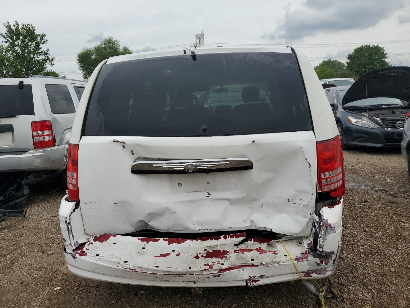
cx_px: 205
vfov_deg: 53.1
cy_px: 154
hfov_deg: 67.3
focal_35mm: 26
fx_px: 308
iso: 50
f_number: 1.5
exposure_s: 1/3333
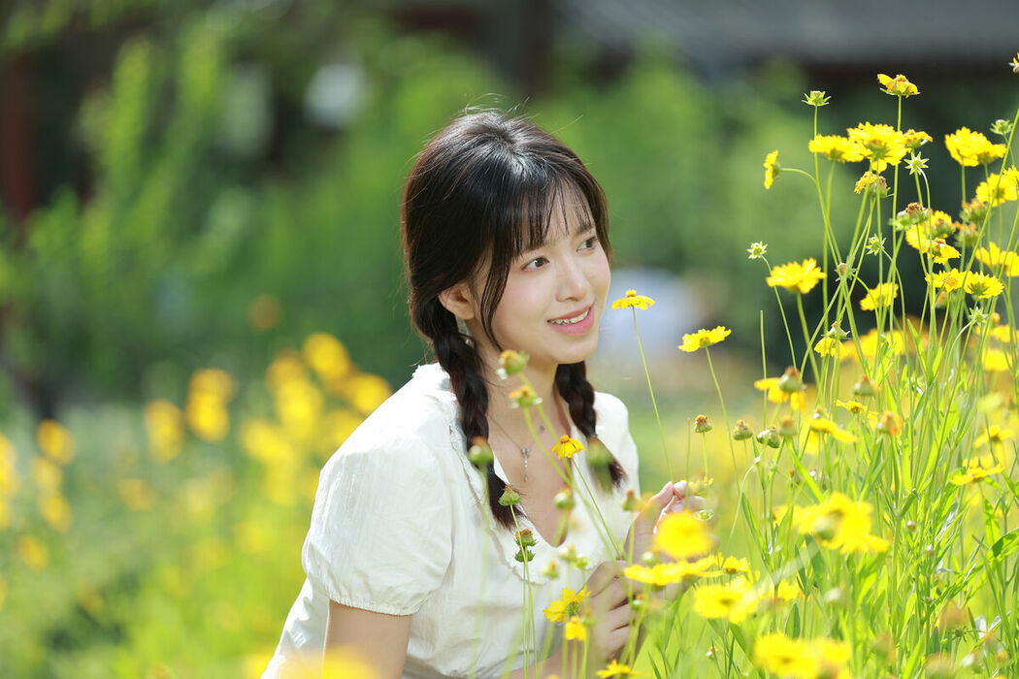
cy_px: 340
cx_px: 510
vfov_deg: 7.8
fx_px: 5010
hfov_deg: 11.6
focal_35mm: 177
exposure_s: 1/500
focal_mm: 177
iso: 100
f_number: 2.8
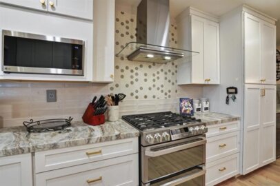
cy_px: 93
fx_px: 124
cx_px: 140
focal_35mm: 16
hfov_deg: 96.8
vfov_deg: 73.7
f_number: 11
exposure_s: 1/20
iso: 500
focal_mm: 16
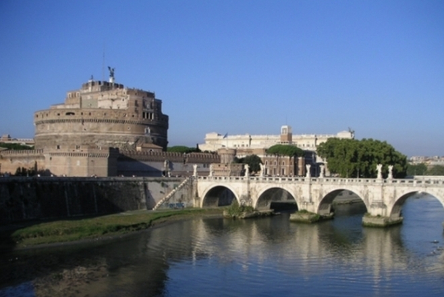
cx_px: 221
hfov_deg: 48.4
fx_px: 493
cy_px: 163
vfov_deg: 33.4
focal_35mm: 40
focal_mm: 6
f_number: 6.7
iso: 50
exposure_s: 1/180
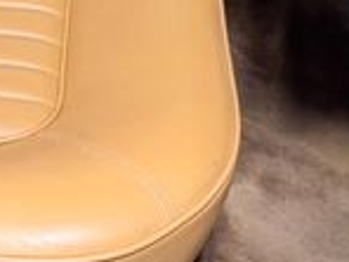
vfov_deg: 13.3
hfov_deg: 18.7
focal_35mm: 104
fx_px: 1049
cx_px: 78
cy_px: -156
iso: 160
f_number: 1.78
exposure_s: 1/120
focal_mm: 6.76
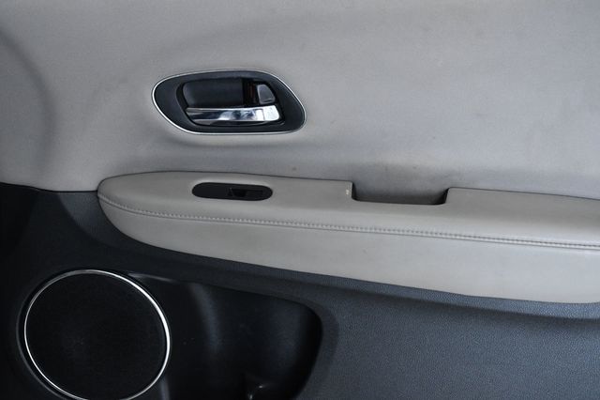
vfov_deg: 18.9
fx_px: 1199
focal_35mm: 72
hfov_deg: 28.1
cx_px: 300
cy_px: 200
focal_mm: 48
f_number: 7.1
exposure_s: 1/200
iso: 2500
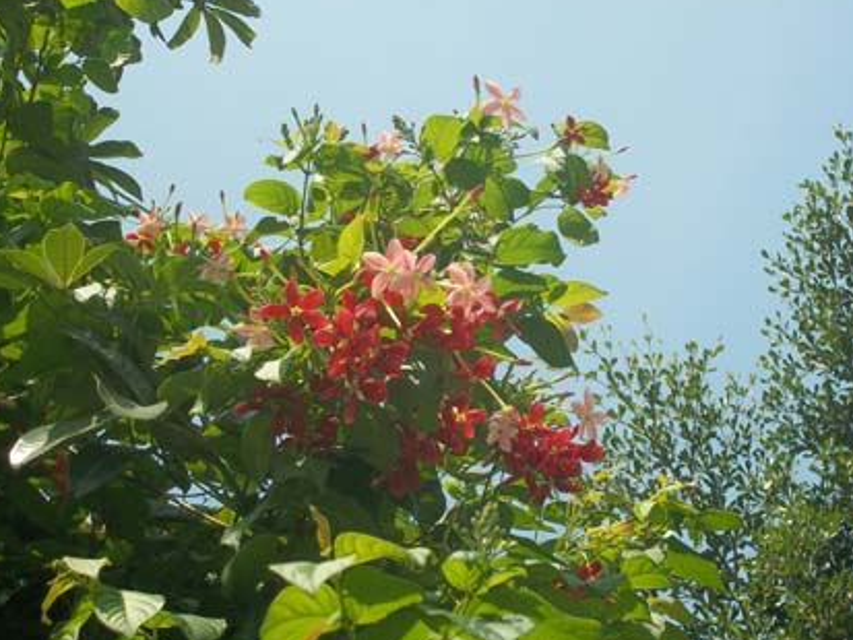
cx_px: 506
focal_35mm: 69
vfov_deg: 21.3
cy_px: 362
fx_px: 1701
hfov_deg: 28.1
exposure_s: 1/125
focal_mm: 10.1
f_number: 10
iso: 80
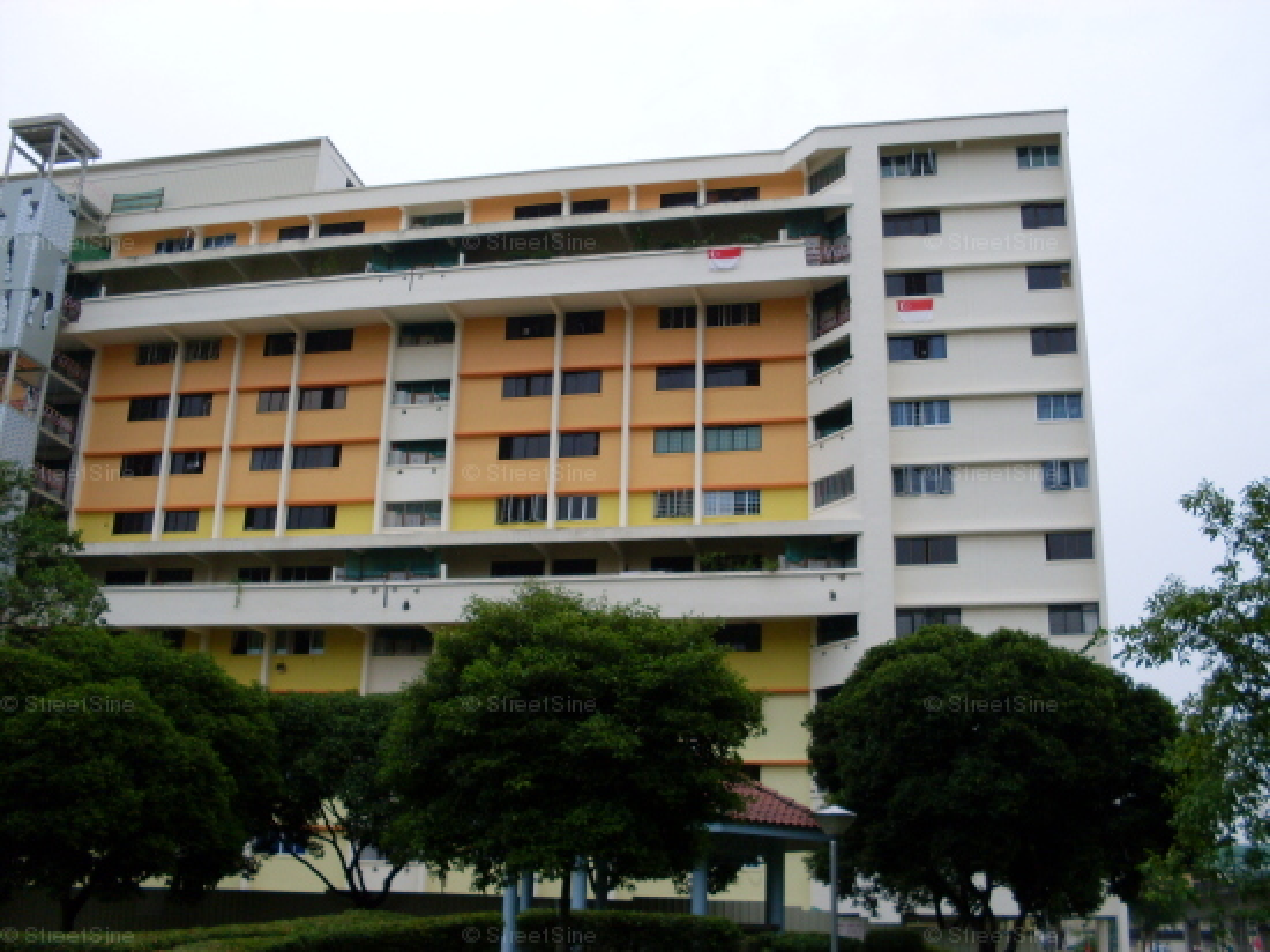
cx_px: 635
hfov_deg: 49.0
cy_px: 476
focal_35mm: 38
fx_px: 1394
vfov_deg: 37.7
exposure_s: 1/350
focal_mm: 6.3
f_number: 2.8
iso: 80
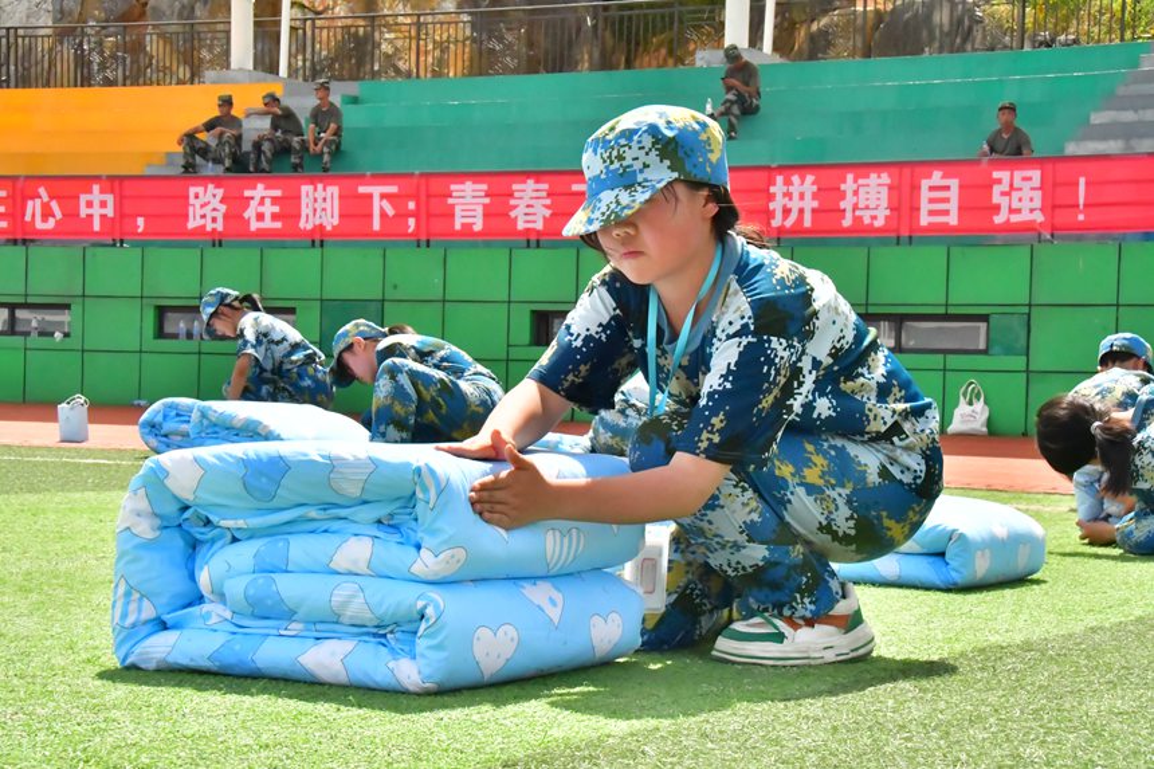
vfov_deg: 18.2
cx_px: 577
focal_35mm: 75
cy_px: 384
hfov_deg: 27.0
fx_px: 2404
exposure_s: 1/2000
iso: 6400
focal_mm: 50
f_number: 22
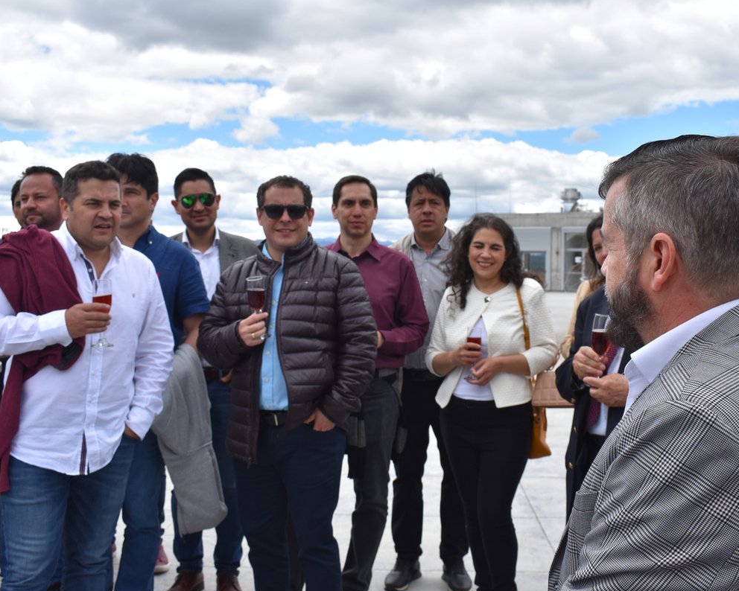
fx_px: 931
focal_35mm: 43
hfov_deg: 43.2
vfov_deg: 35.2
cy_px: 296
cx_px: 422
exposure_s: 1/500
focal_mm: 25
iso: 220
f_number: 8
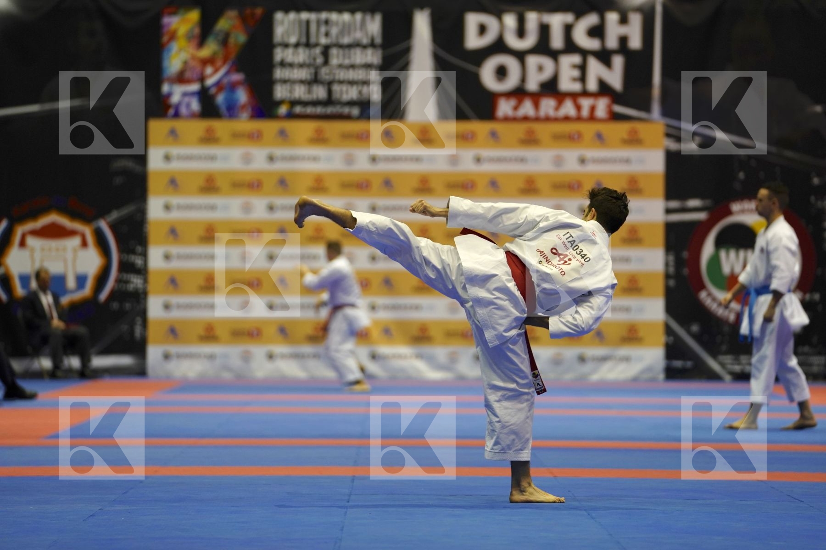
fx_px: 3854
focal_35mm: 168
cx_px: 413
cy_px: 275
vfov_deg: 8.2
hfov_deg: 12.2
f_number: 2.8
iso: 1000
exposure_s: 1/500
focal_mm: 168
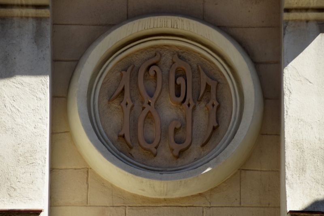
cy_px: 108
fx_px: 1818
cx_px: 162
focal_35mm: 202
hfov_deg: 10.2
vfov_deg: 6.8
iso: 160
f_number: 5.6
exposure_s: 1/250
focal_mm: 135
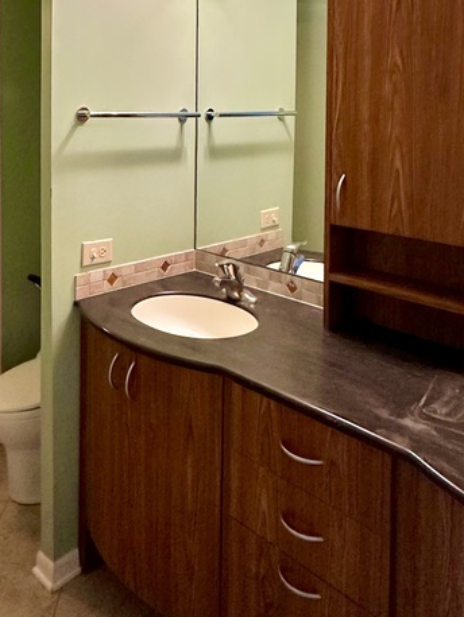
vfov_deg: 51.9
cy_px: 125
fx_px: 589
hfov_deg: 42.5
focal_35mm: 33
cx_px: 165
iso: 400
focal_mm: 2.22
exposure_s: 1/60
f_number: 2.2
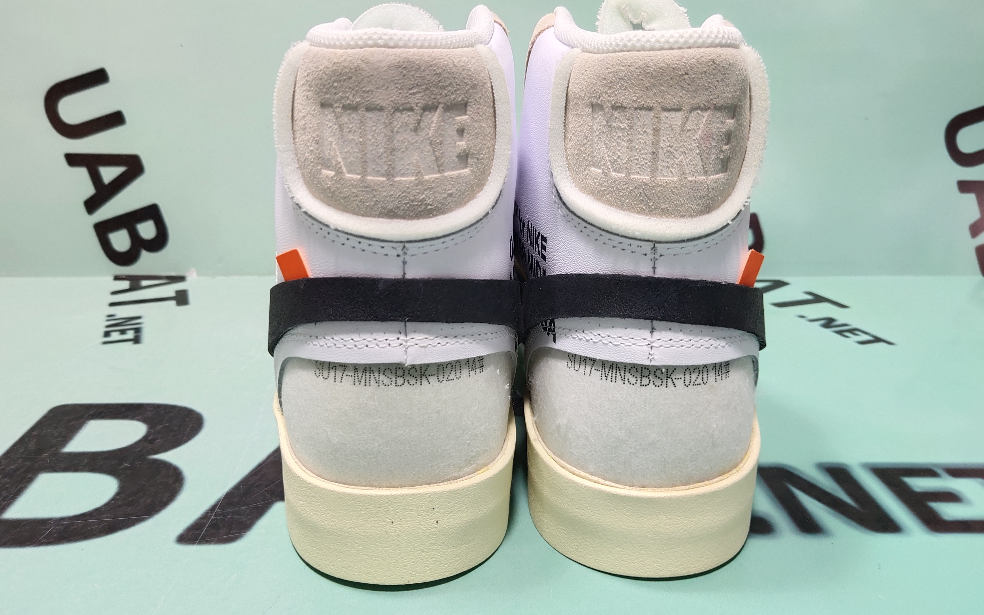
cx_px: 477
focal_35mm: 33
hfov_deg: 58.1
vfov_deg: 38.3
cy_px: 281
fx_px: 885
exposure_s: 1/859
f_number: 1.79
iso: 50
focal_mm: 4.35
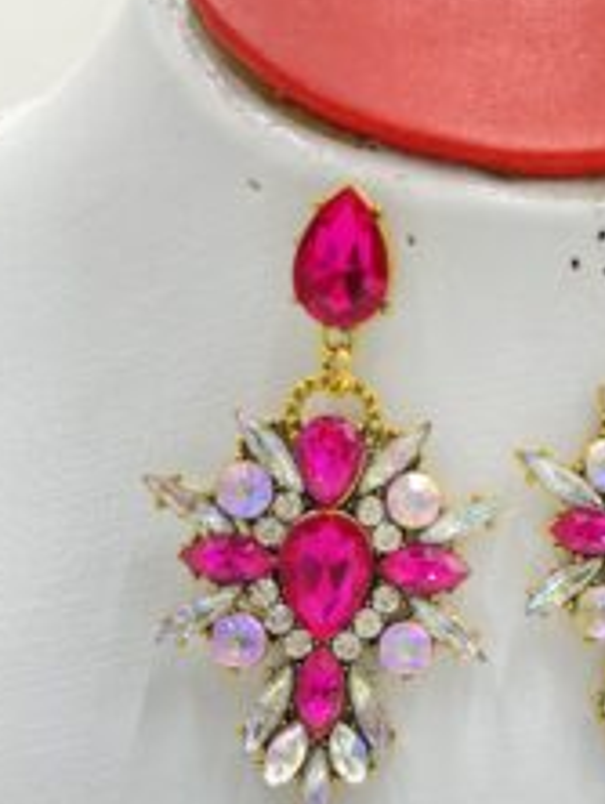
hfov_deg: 31.4
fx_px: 1047
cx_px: 489
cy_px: 637
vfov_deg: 40.4
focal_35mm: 45
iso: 80
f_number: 1.6
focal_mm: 5.1
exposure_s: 1/121
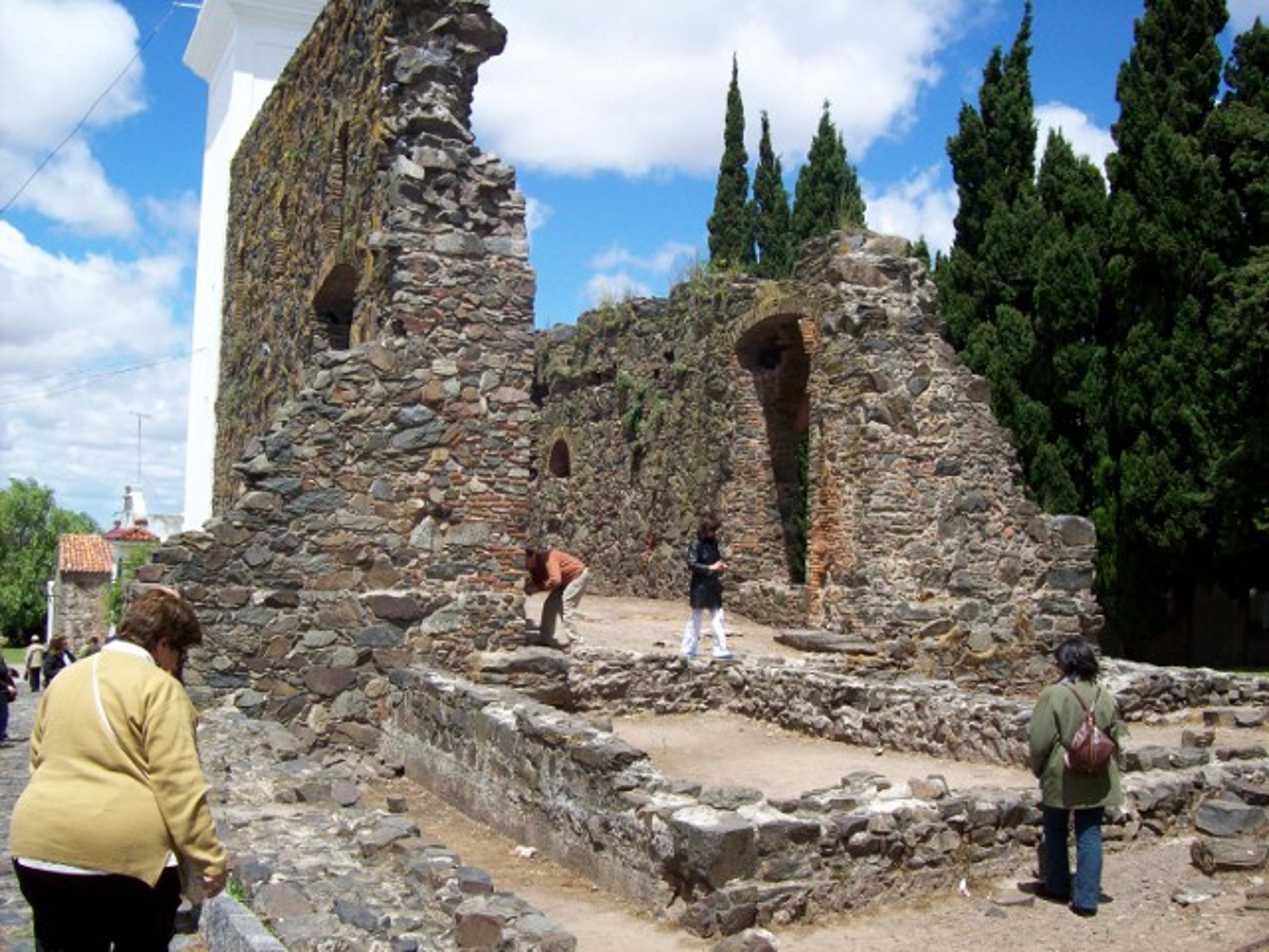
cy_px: 476
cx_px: 634
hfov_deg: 51.4
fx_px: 1320
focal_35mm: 36
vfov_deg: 39.7
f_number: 4.8
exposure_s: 1/616
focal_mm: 6
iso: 80
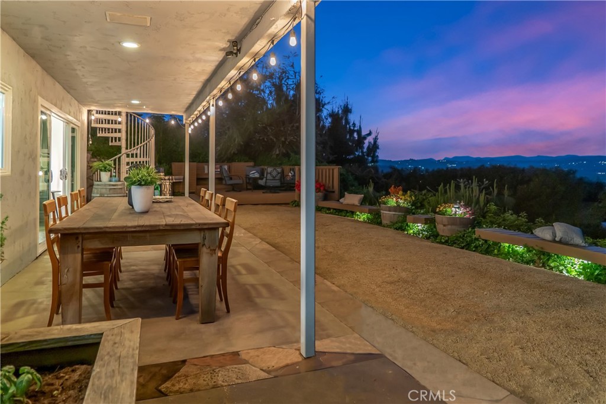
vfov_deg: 53.1
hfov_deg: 73.7
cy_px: 202
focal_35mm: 24
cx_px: 303
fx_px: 404
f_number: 3.5
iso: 800
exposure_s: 1/8
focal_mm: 24
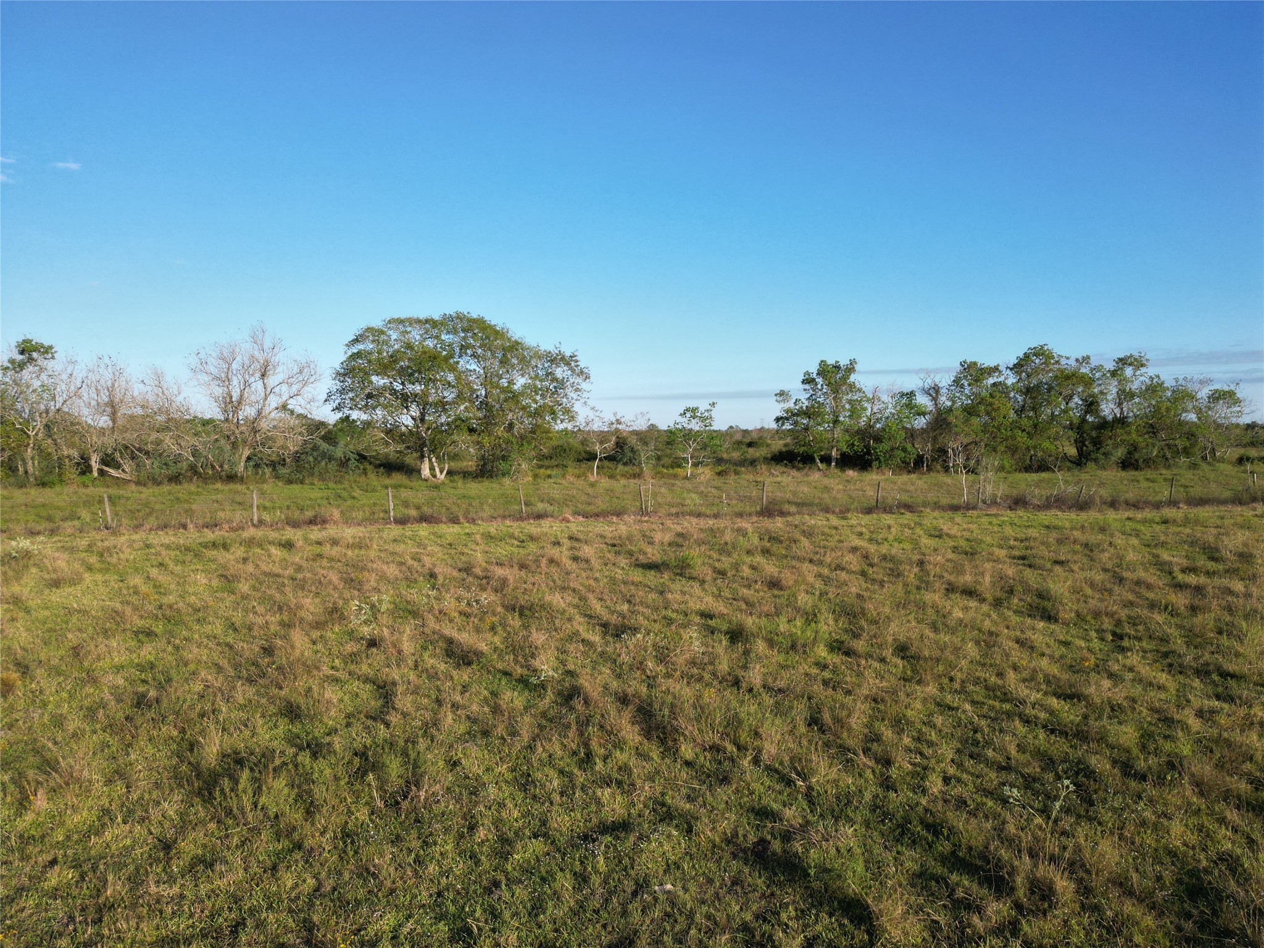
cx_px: 632
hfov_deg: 71.6
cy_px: 474
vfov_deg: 56.8
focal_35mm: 24
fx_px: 876
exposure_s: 1/2000
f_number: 1.7
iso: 100
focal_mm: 6.72
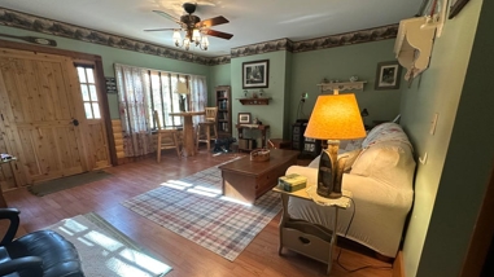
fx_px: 210
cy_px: 155
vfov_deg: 66.8
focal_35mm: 16
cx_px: 239
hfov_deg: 99.4
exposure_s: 1/40
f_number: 2.2
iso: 320
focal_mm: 2.22
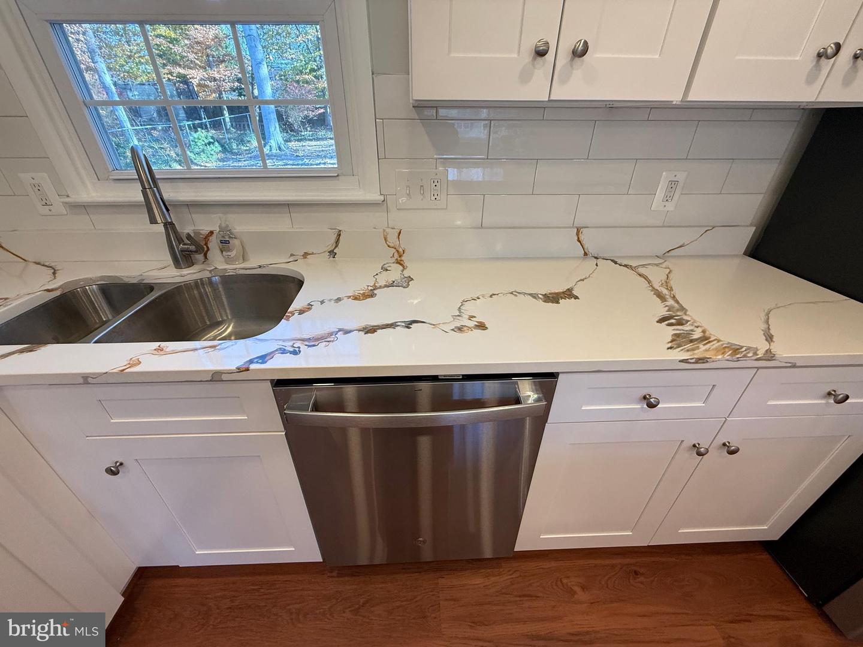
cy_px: 324
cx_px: 432
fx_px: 349
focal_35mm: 14
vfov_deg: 85.7
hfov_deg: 102.1
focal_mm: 2.22
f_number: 2.2
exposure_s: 1/120
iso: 160
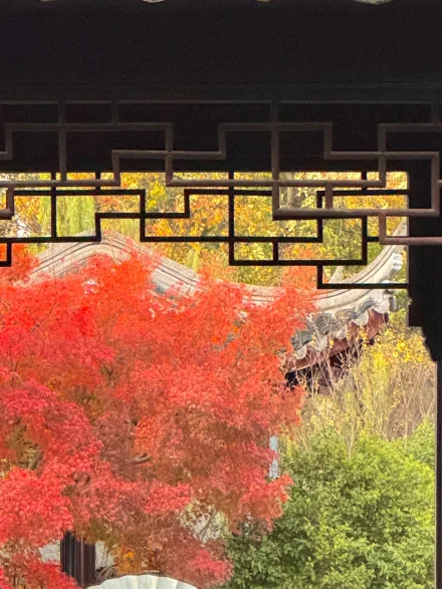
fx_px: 3219
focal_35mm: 189
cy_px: 431
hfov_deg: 7.8
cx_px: 59
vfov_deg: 10.4
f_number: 2.8
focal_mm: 9
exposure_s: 1/40
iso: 1250
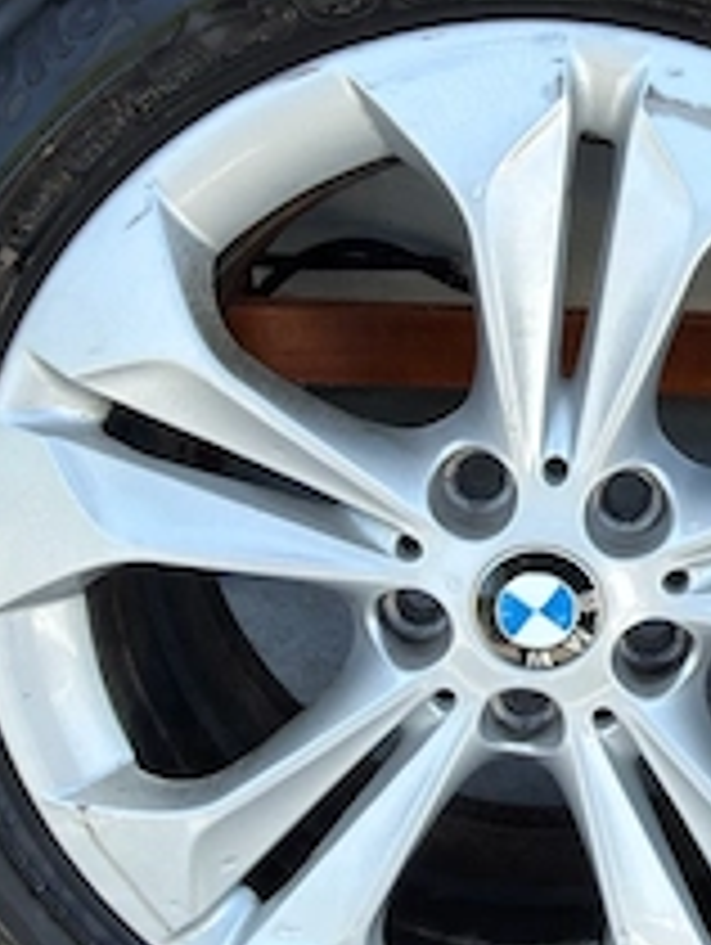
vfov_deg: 46.7
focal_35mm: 40
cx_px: 598
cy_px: 472
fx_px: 1093
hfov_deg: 34.6
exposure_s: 1/121
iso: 25
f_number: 2.2
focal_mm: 2.22
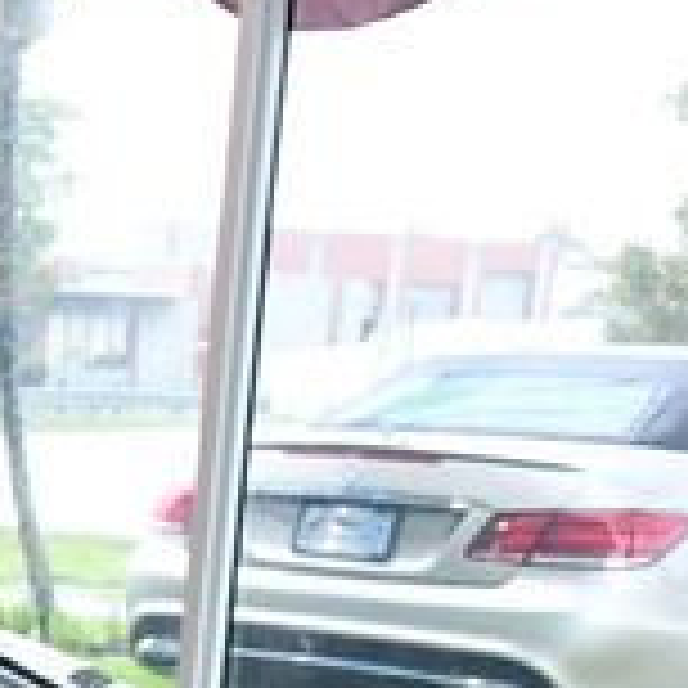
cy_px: 904
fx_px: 2631
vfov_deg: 14.3
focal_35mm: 117
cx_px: -737
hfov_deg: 12.8
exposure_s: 1/250
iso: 2500
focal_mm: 22
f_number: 8
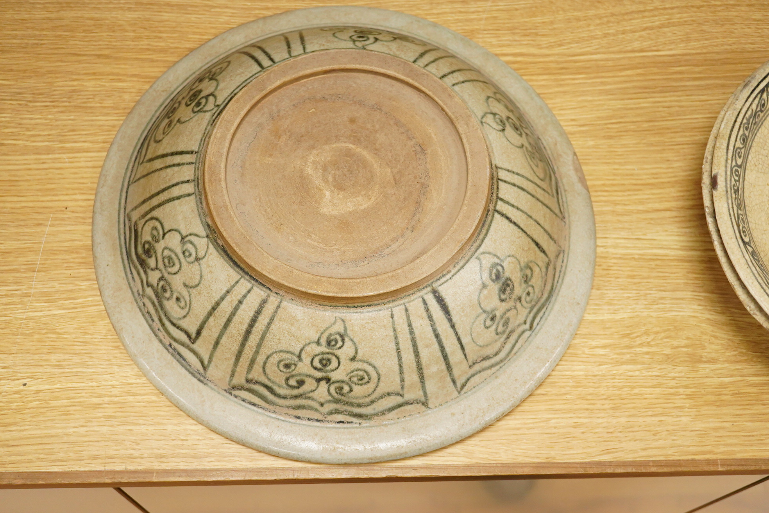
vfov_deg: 29.9
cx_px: 384
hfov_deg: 43.6
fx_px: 961
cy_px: 256
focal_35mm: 45
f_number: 4
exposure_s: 1/320
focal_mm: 30
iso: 2500
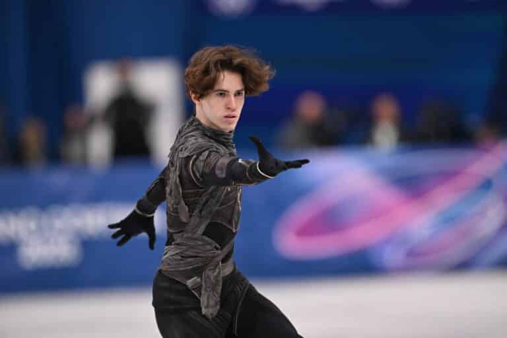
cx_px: 254
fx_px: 5633
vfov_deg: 3.4
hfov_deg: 5.2
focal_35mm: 400
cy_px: 169
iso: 1250
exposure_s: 1/1250
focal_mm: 400
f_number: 3.5
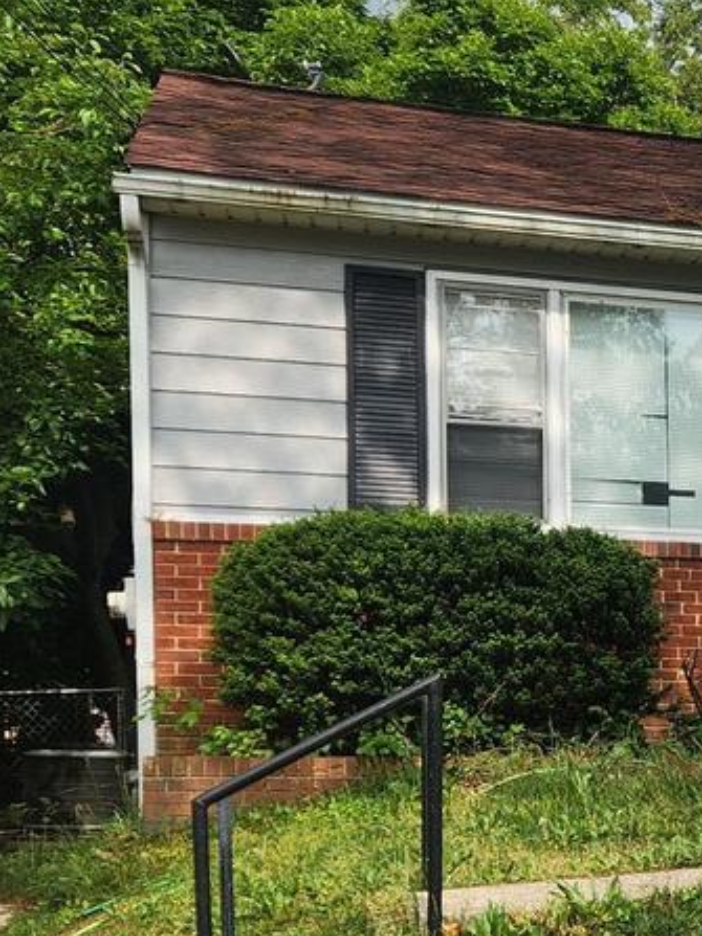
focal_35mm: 79
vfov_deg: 24.4
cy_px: 733
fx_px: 2137
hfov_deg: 16.2
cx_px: 1201
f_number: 1.8
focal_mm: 5.4
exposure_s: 1/1002
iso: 20
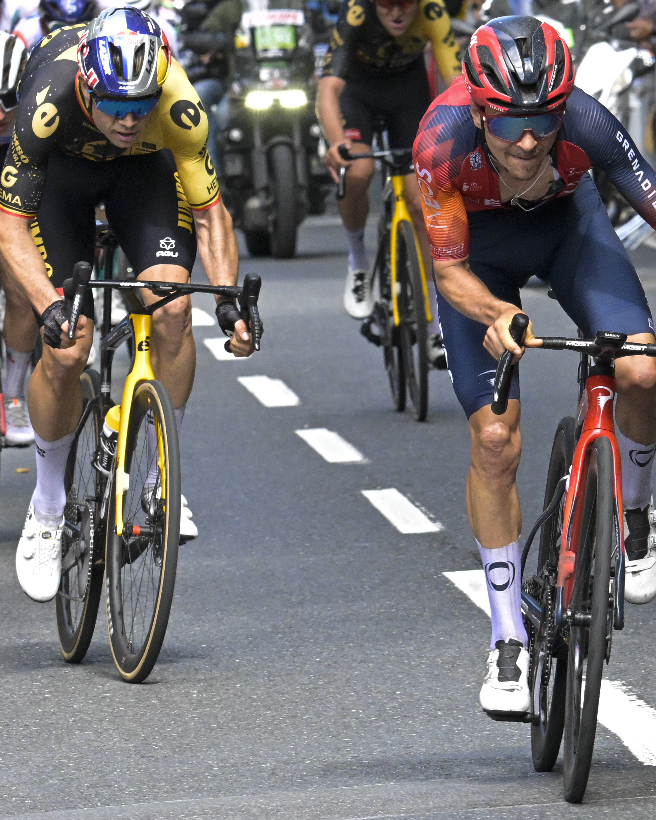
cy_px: 410
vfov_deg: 4.9
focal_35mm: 391
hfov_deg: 4.0
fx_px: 9490
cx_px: 144
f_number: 10
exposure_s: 1/800
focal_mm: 185
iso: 2500
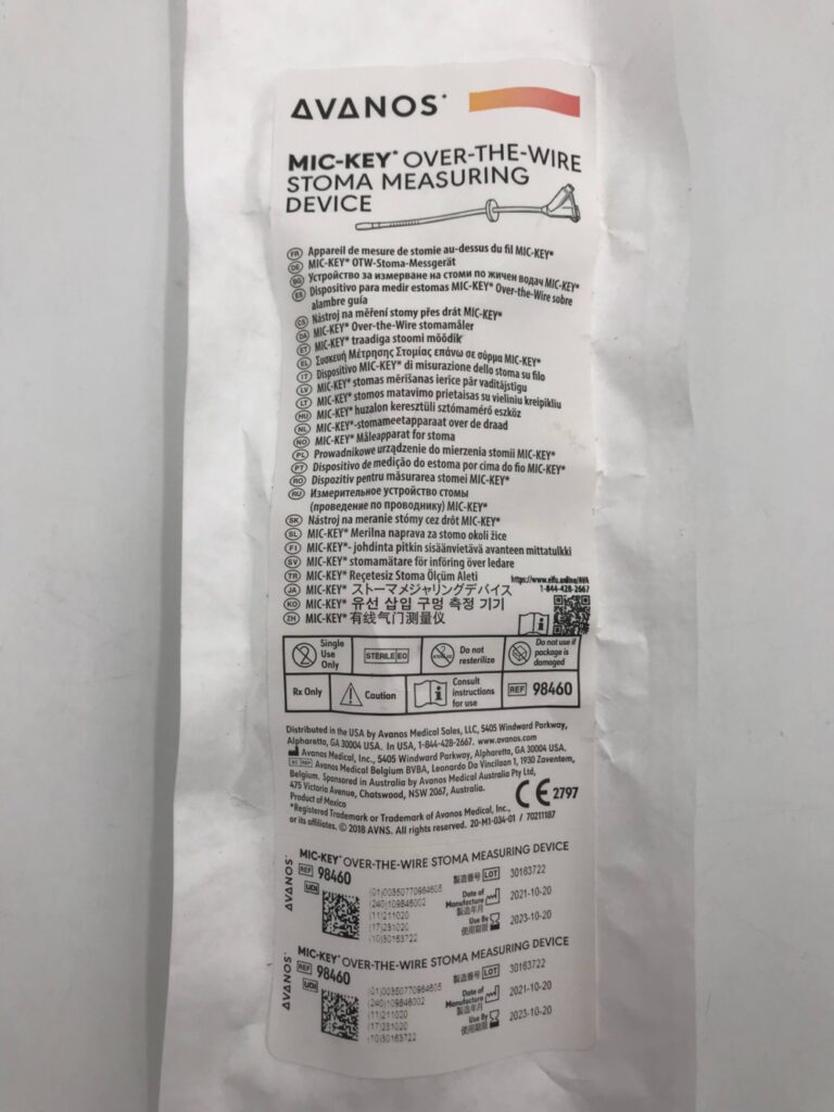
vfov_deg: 63.4
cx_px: 417
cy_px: 556
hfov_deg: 49.7
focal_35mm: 28
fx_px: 899
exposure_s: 1/190
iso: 20
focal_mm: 3.99
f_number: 1.8
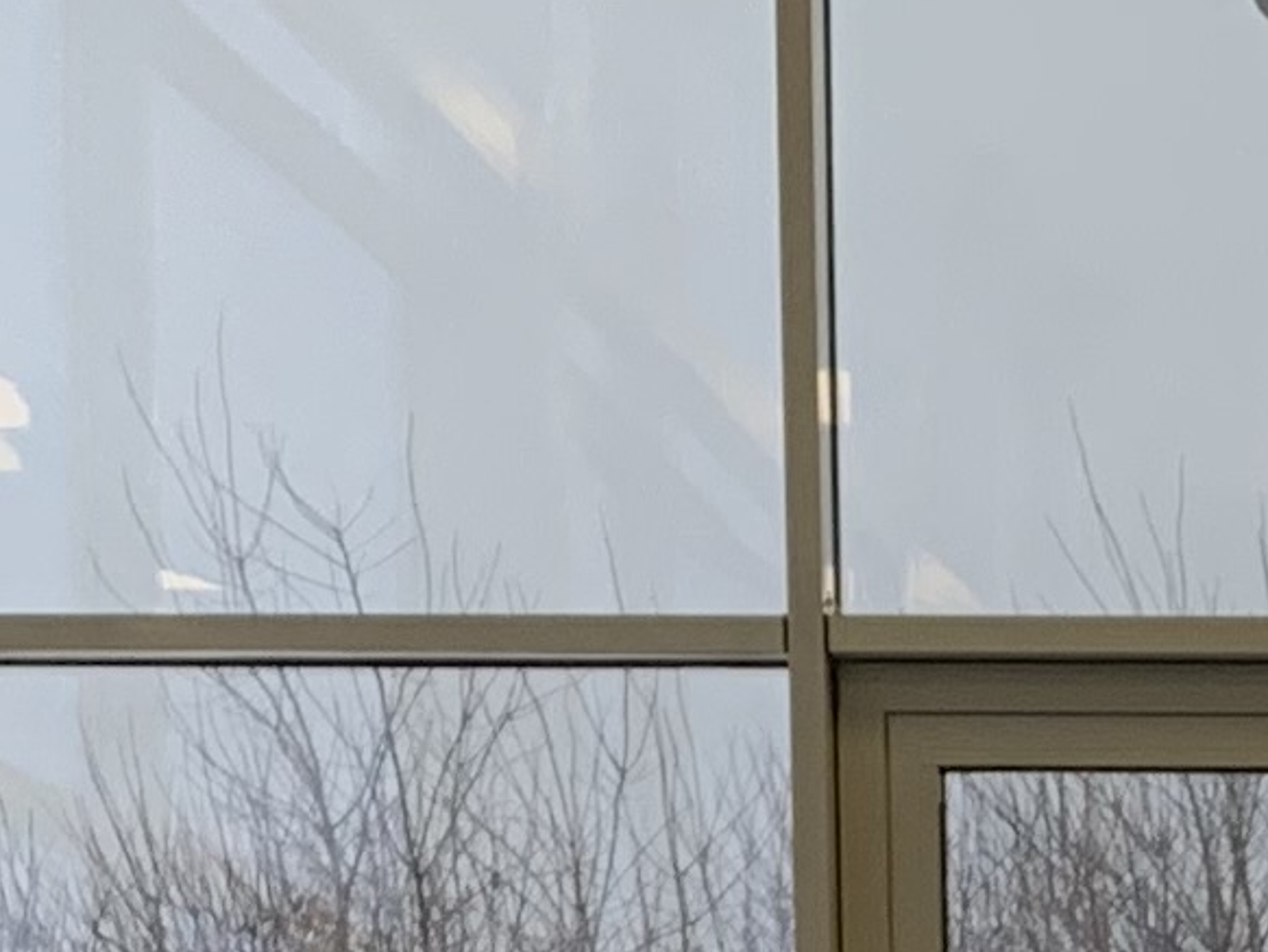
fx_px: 6596
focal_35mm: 180
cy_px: 2403
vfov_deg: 7.6
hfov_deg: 10.7
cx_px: 1773
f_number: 1.8
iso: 100
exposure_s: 1/121
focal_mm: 4.25
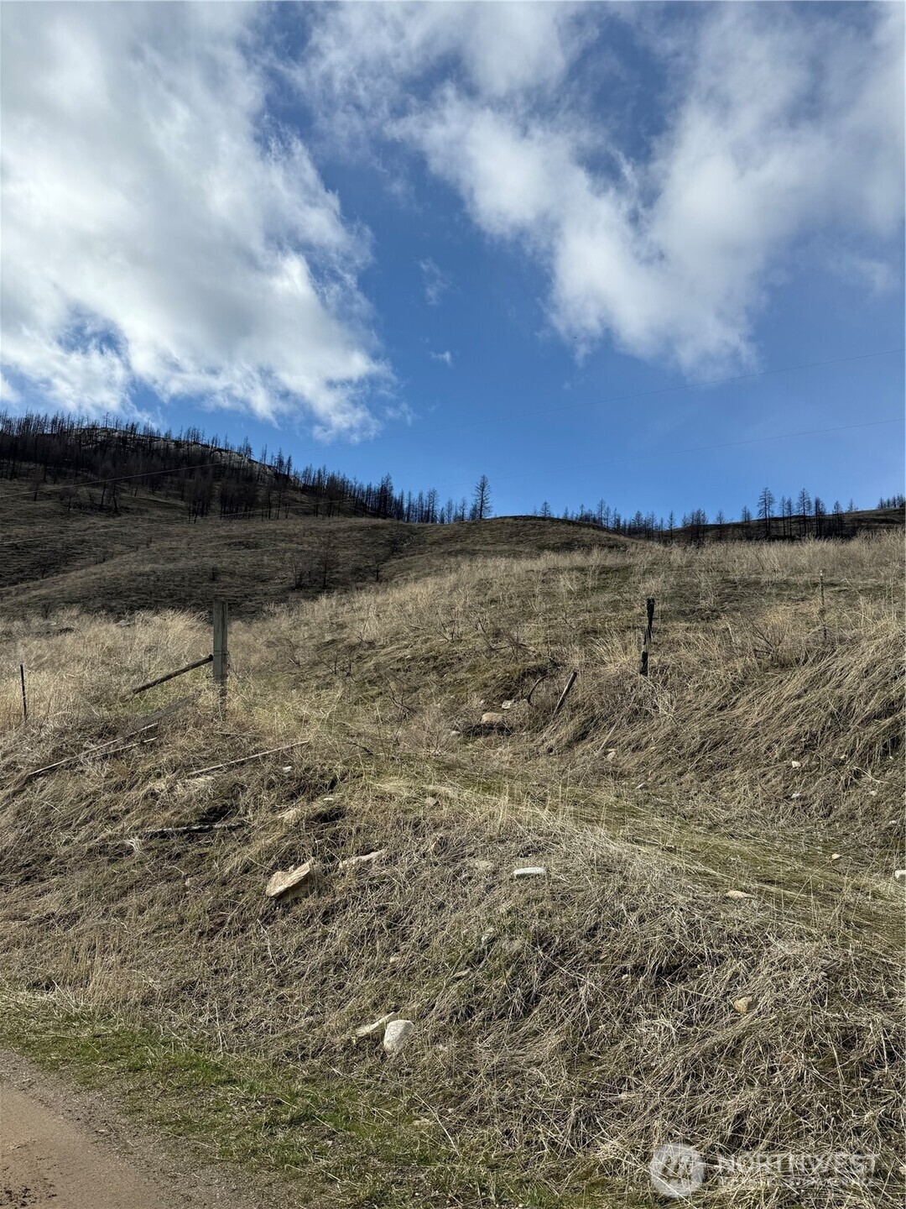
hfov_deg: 56.8
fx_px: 838
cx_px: 453
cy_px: 604
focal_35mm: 24
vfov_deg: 71.6
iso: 80
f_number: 1.78
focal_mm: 6.76
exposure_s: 1/5714
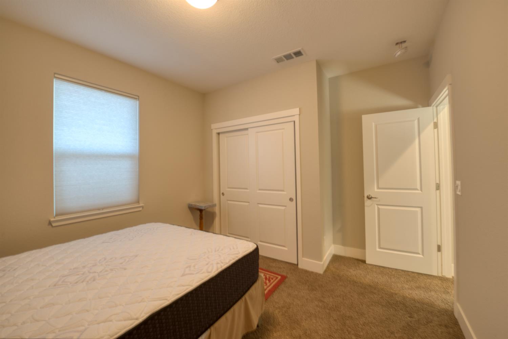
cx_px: 254
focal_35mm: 14
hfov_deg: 104.3
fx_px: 198
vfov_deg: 81.2
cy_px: 170
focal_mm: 14
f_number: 10
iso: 400
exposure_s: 1/3
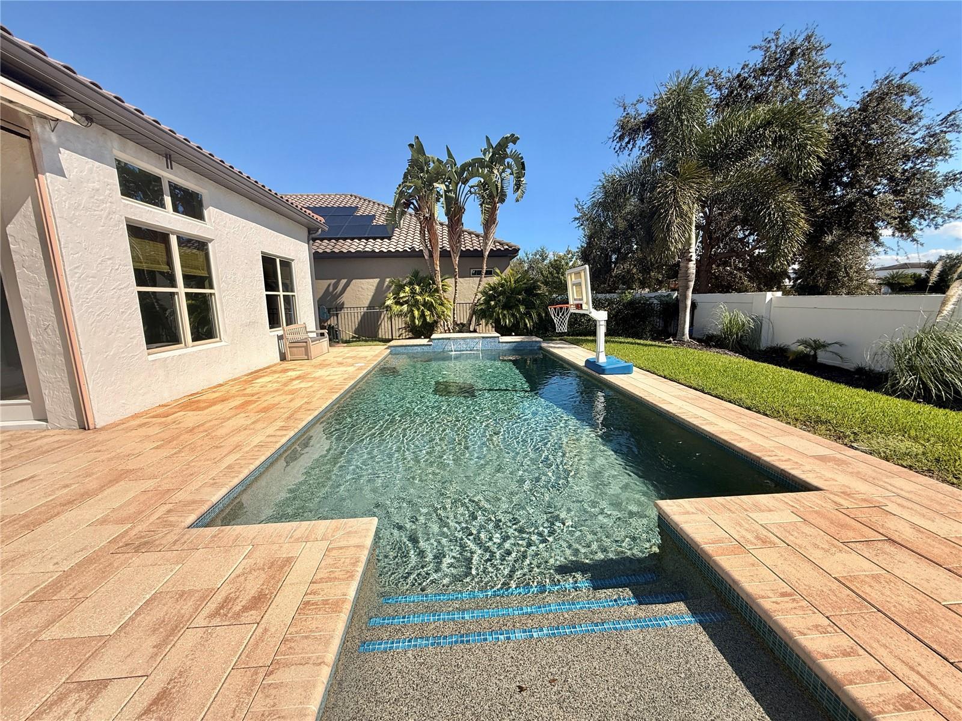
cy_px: 360
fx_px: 389
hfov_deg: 102.1
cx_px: 481
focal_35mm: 14
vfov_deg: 85.7
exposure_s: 1/1745
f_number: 2.2
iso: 50
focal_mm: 2.22
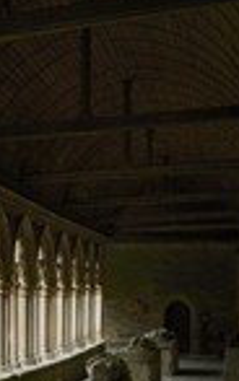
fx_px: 729
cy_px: 303
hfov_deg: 15.9
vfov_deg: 28.7
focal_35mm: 70
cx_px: -190
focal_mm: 24
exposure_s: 1/200
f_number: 7.1
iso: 1600
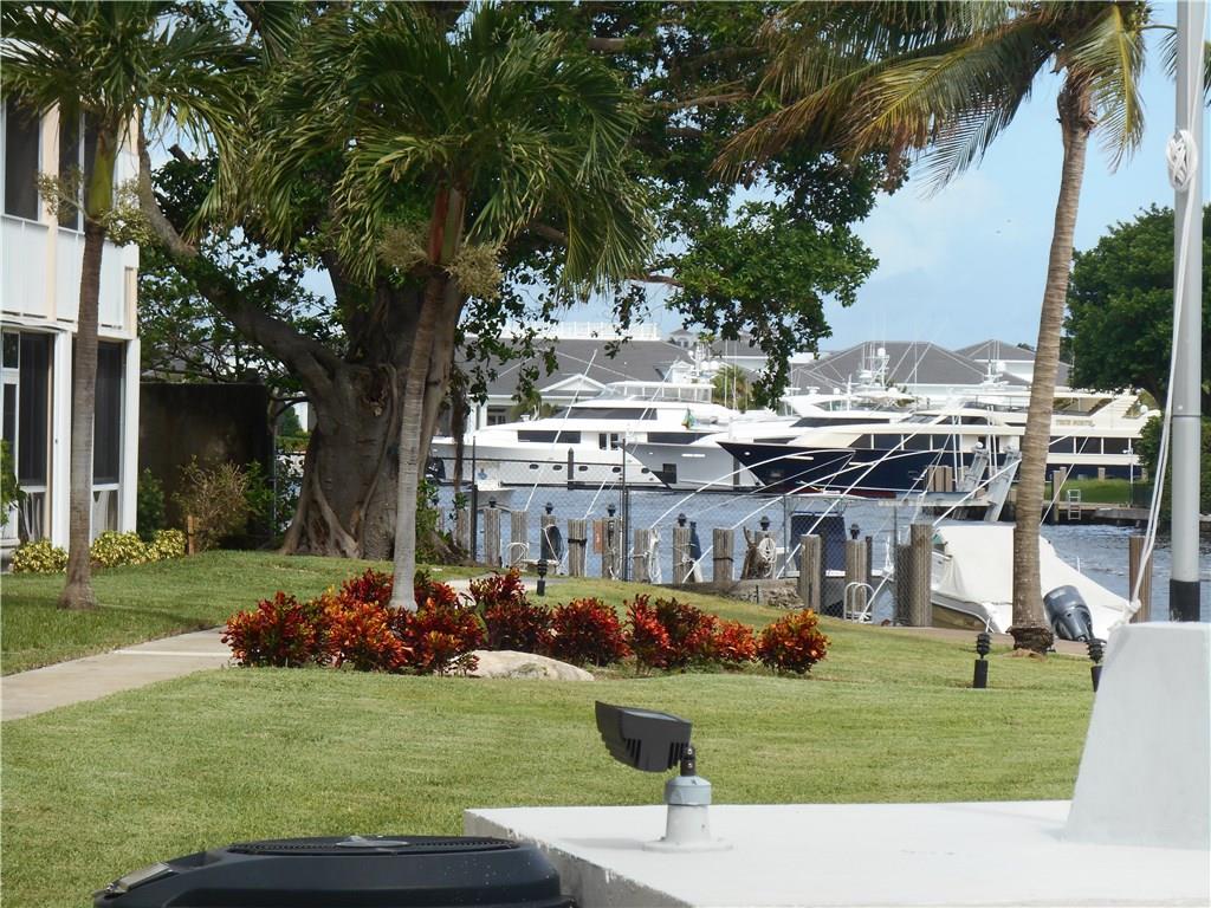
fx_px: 5527
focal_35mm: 158
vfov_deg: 9.4
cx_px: 606
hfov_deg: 12.5
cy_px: 454
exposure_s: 1/320
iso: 80
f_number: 6
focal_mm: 28.3
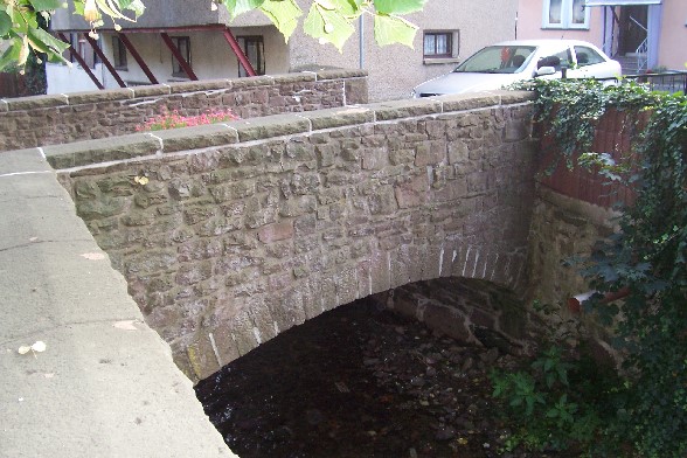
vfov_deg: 38.9
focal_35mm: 34
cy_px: 229
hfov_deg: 55.8
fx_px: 649
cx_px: 344
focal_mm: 5.6
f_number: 2.7
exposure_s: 1/60
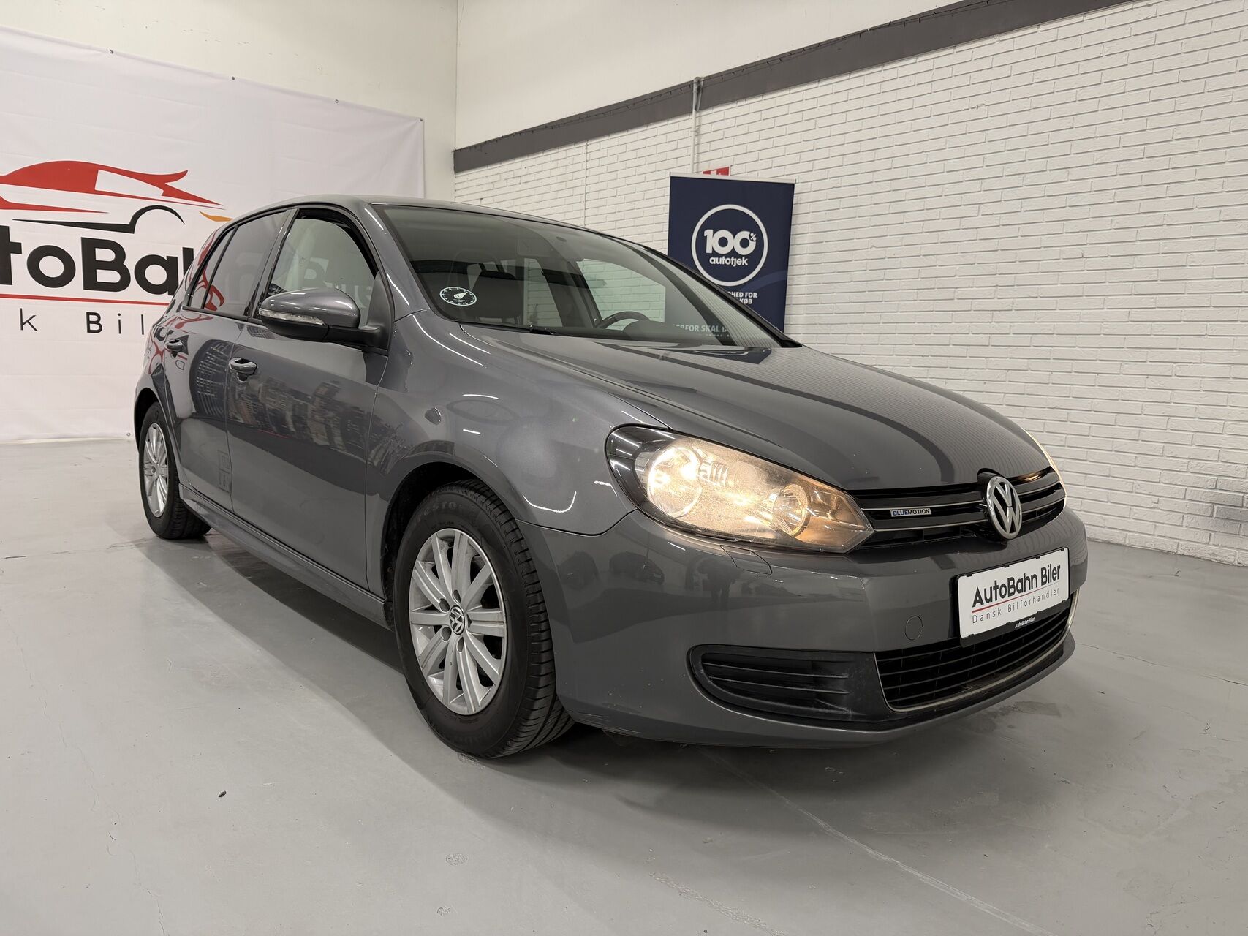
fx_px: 865
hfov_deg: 71.6
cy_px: 468
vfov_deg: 56.8
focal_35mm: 24
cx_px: 624
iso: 125
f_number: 1.78
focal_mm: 6.76
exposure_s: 1/50
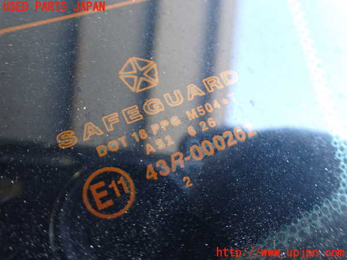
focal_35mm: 30
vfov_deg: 46.8
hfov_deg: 60.0
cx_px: 174
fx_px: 301
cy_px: 130
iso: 800
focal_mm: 5.4
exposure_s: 1/60
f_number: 2.3
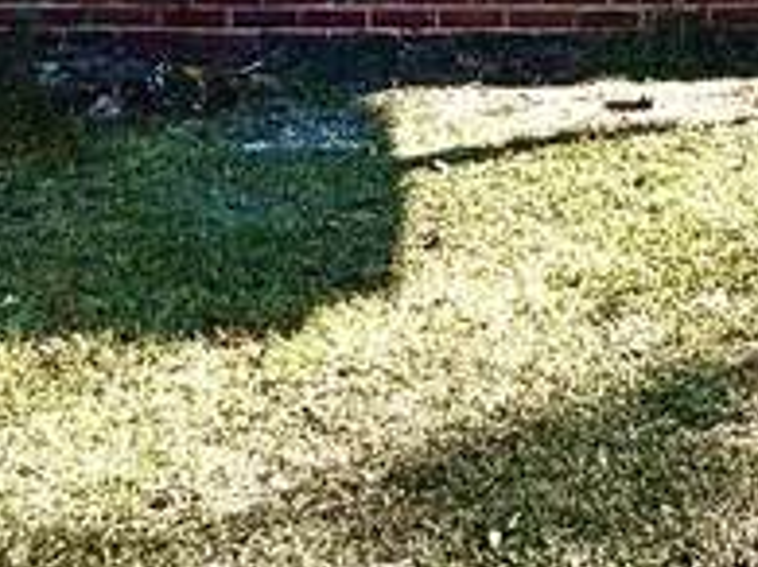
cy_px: -416
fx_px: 2013
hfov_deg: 19.8
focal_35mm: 92
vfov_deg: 14.4
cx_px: 948
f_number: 2.2
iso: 40
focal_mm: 2.22
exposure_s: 1/770
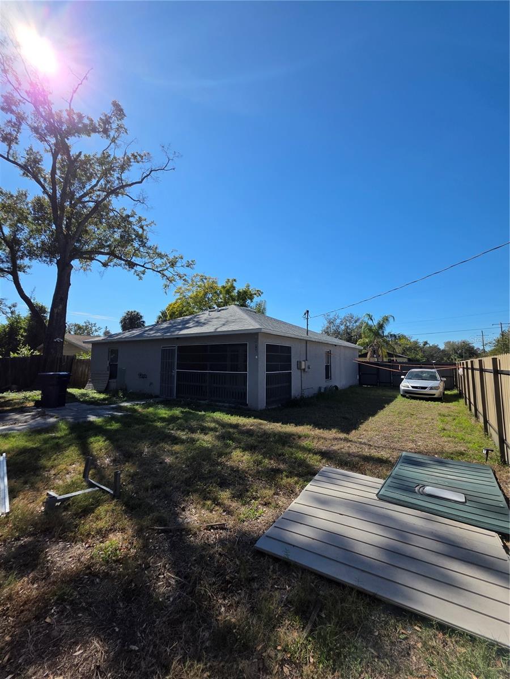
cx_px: 255
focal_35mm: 13
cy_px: 340
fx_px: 255
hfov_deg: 89.9
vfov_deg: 106.2
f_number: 1.9
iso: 40
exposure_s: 1/2049
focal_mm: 2.2
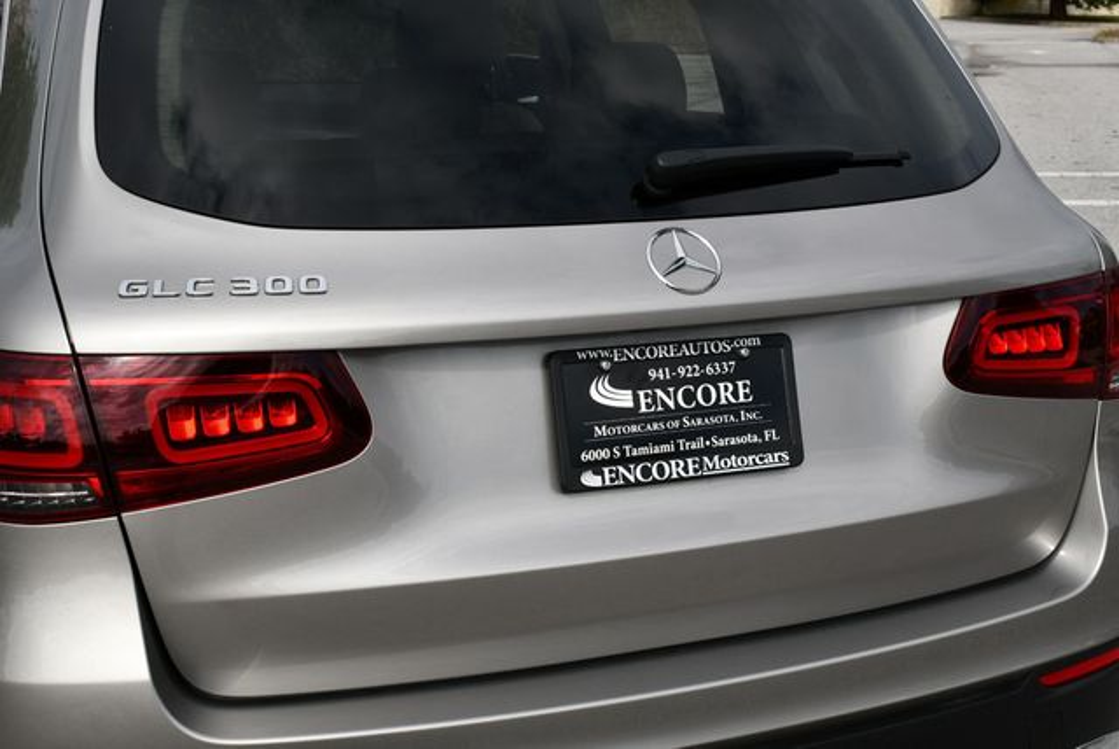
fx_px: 1680
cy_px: 374
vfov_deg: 25.1
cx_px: 560
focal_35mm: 54
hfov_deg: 36.8
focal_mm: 27
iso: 100
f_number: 9
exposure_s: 1/320
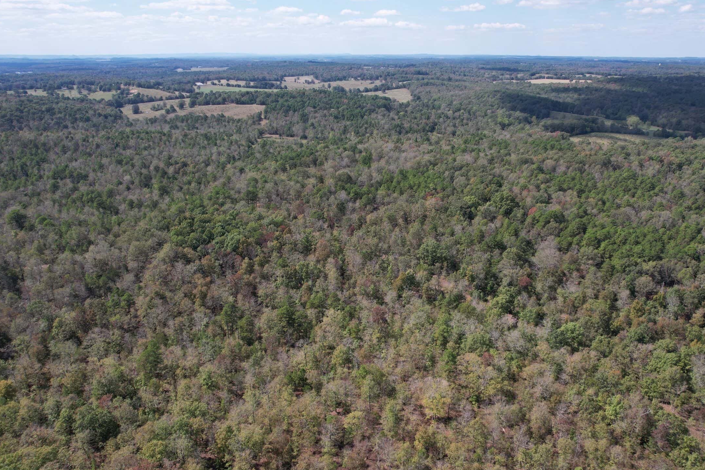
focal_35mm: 26
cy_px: 235
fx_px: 509
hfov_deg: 69.4
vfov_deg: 49.6
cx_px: 356
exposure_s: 1/2000
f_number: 2.8
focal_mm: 8.38
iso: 200
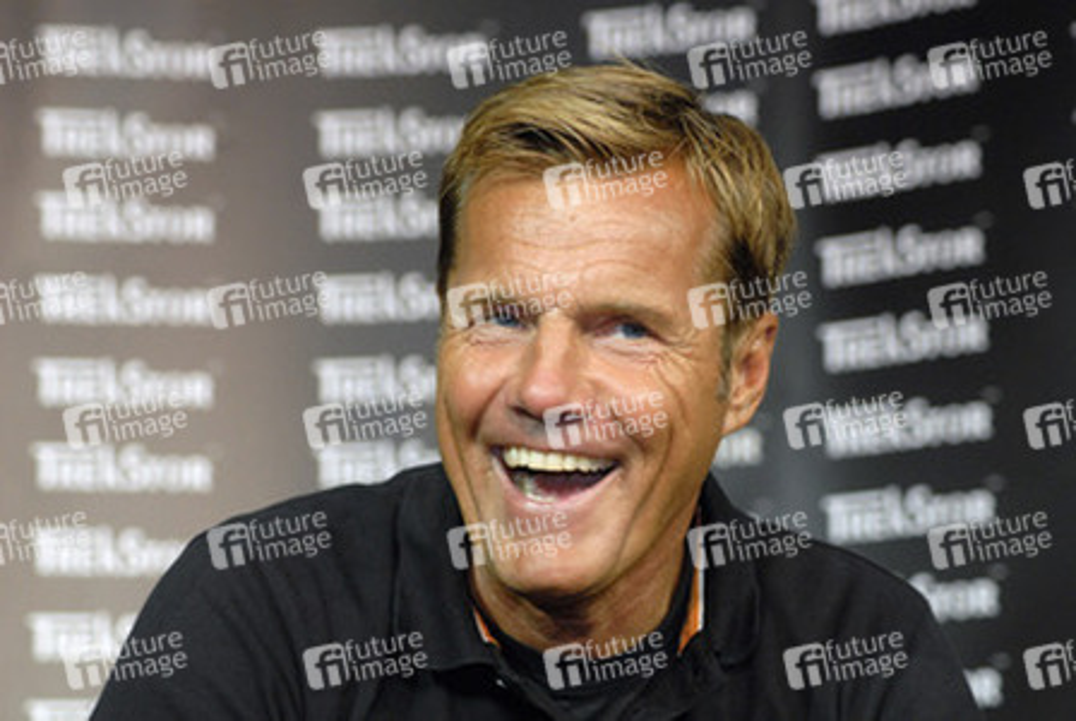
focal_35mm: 158
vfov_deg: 8.7
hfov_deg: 13.0
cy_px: 360
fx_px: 4714
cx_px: 538
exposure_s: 1/125
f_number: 5.6
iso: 800
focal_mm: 105
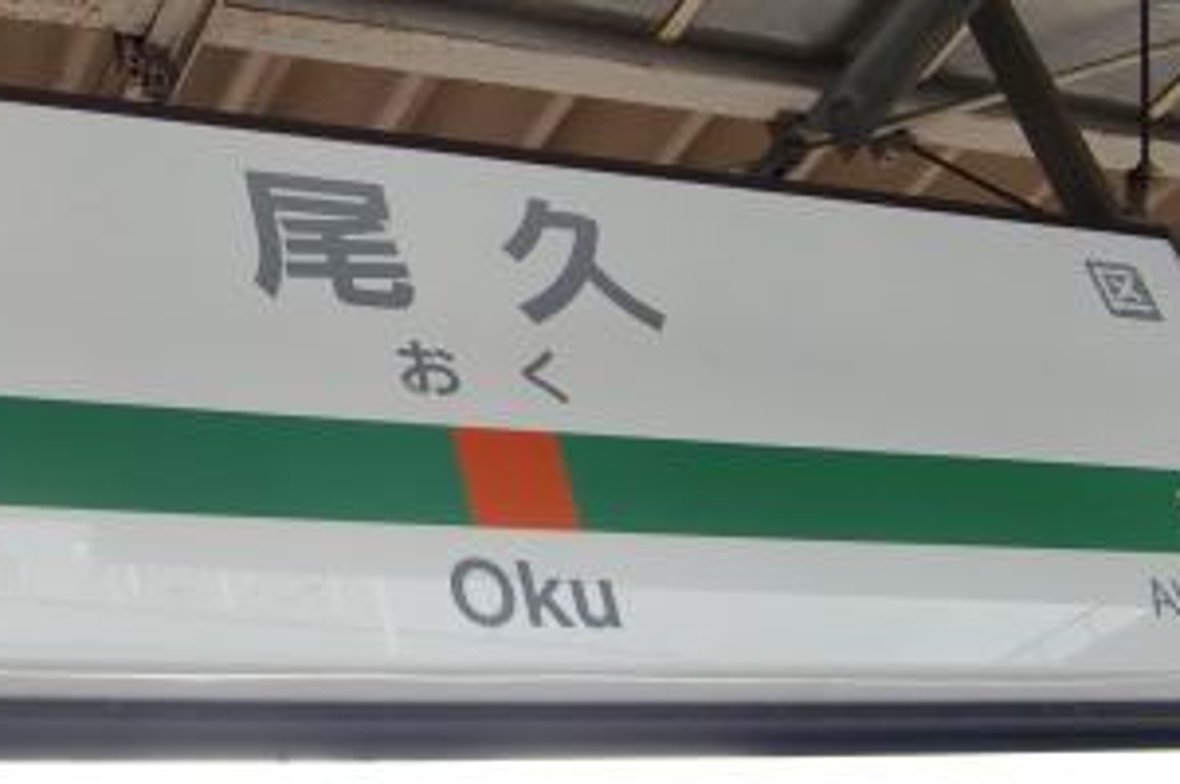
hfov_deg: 31.7
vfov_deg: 21.8
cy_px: 251
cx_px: 259
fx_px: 2030
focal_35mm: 62
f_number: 2.6
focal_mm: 4.9
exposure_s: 1/200
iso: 64
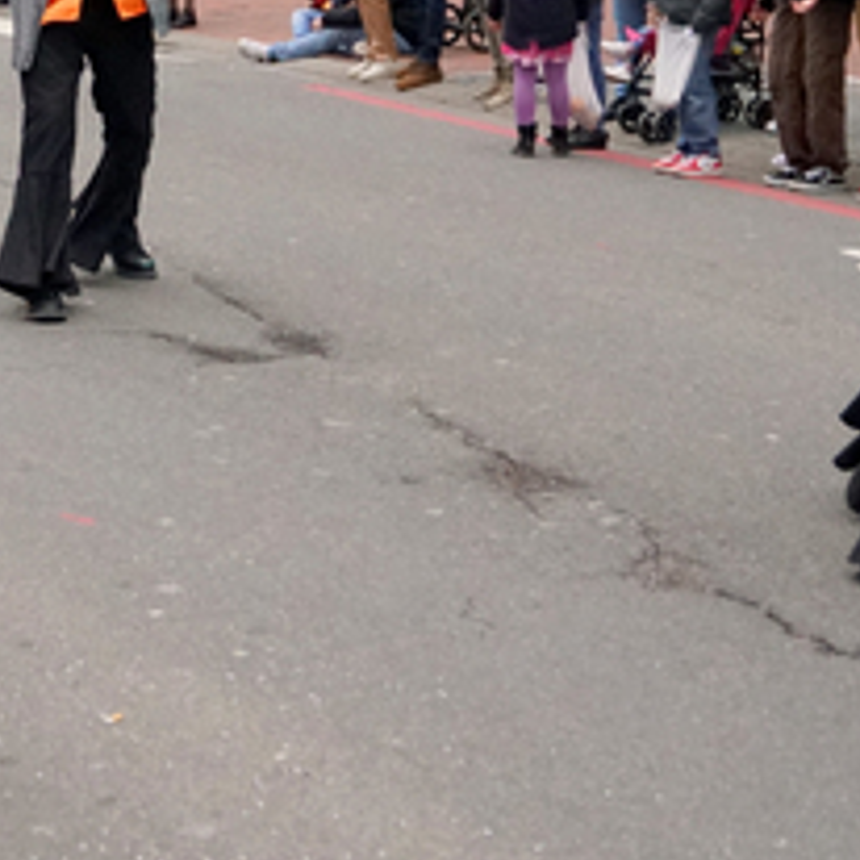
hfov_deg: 19.1
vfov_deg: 19.1
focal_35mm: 89
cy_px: 50
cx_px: 38
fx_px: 2502
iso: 2500
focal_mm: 24
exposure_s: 1/2000
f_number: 4
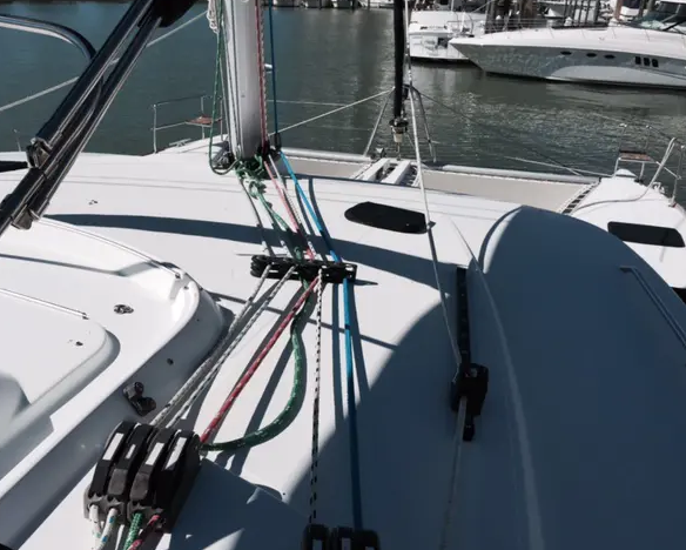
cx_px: 316
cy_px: 274
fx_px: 630
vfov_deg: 47.2
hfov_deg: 57.1
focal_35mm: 31
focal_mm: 4.15
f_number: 2.2
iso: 32
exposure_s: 1/6623
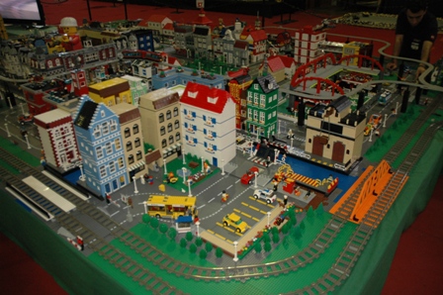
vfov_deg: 47.9
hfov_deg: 67.4
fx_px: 332
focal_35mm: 27
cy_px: 148
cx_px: 222
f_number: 3.5
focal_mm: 18
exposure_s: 1/60
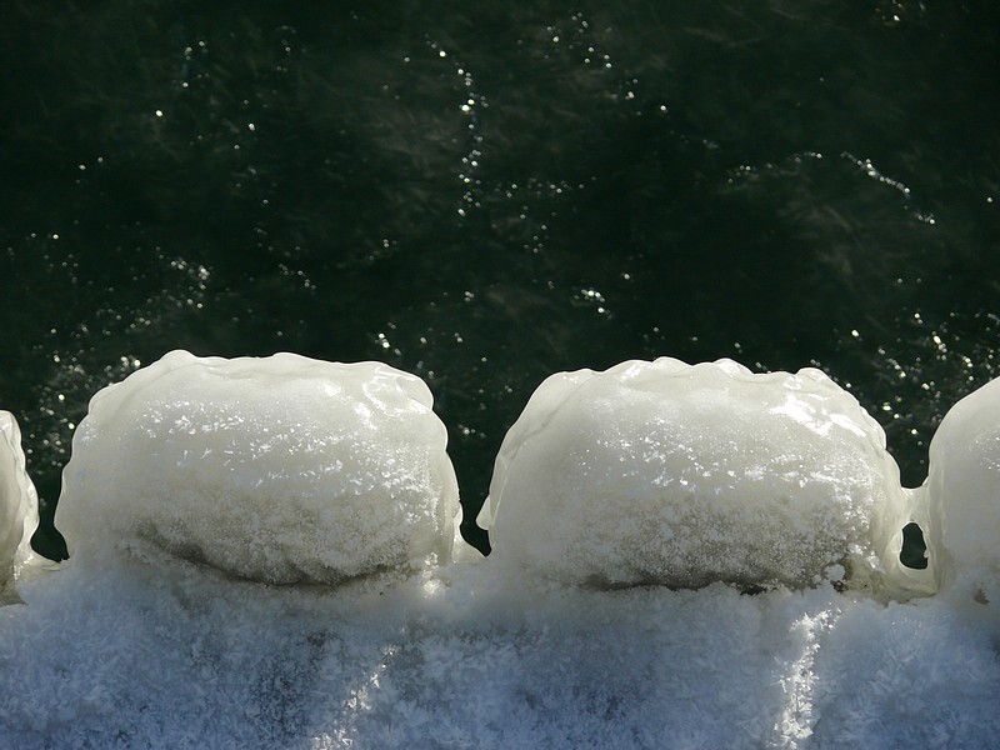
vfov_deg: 5.3
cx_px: 500
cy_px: 375
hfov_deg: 7.0
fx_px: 8175
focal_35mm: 283
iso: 100
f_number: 5
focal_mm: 59.7
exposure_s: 1/250
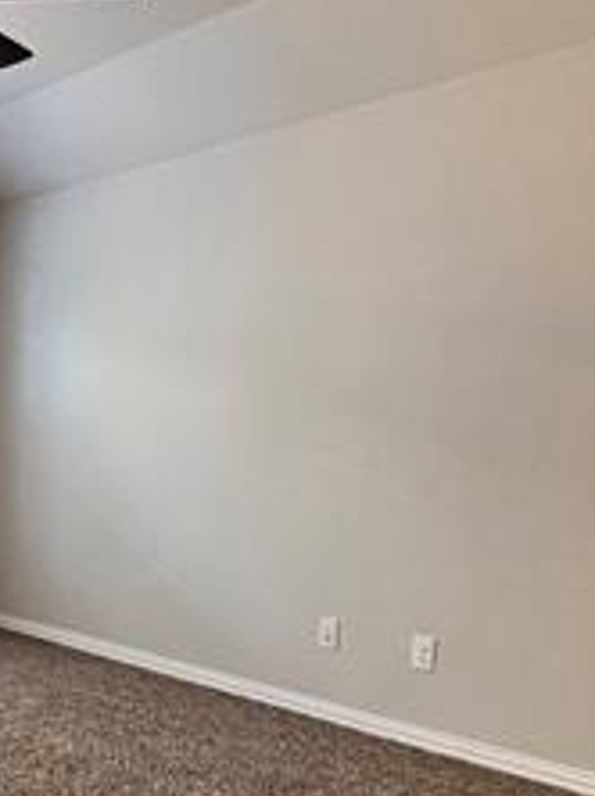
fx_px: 1033
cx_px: -272
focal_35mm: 45
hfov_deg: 25.2
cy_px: 559
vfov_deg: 41.3
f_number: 1.8
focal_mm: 1.57
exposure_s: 1/60
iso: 400
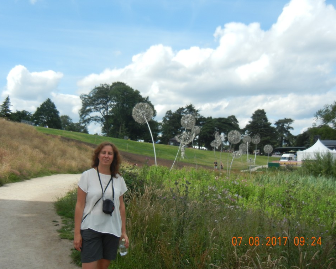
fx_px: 358
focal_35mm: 36
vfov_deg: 41.1
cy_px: 133
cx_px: 162
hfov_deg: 50.3
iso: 160
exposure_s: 1/330
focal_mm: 6.2
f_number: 7.2
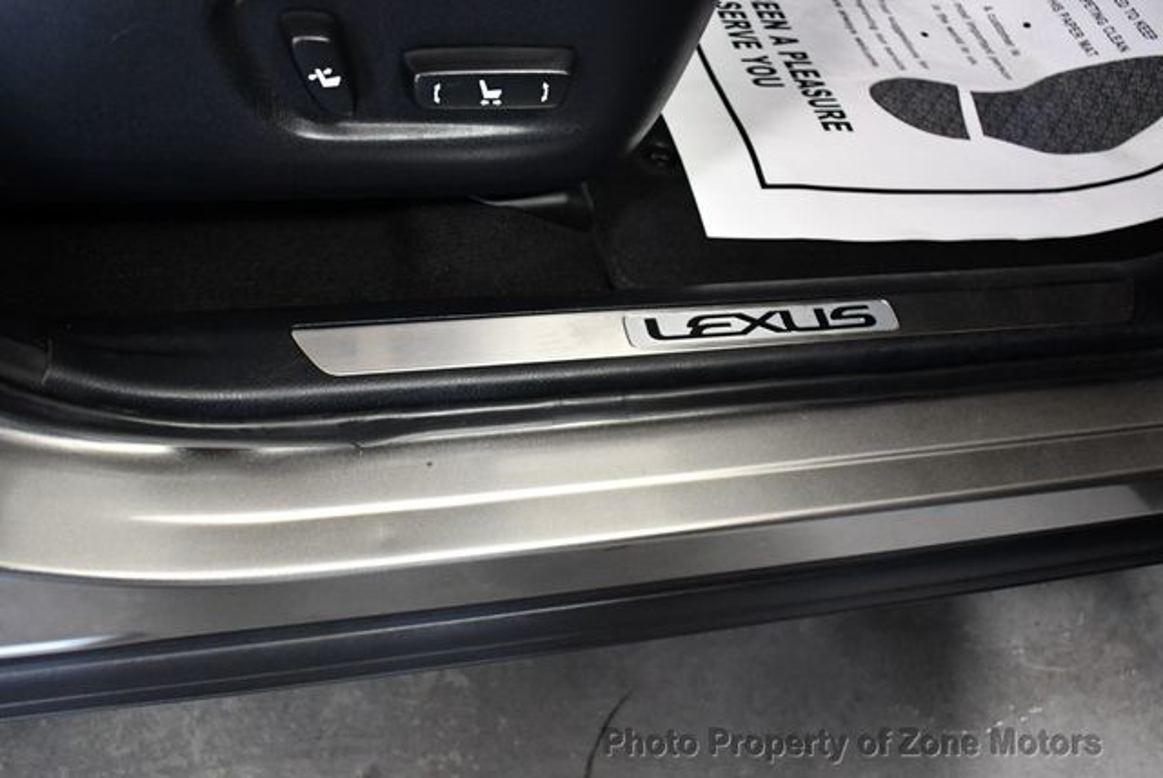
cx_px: 582
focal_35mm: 36
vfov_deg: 36.9
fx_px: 1164
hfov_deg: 53.1
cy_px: 389
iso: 3200
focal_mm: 18
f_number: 3.5
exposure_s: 1/100
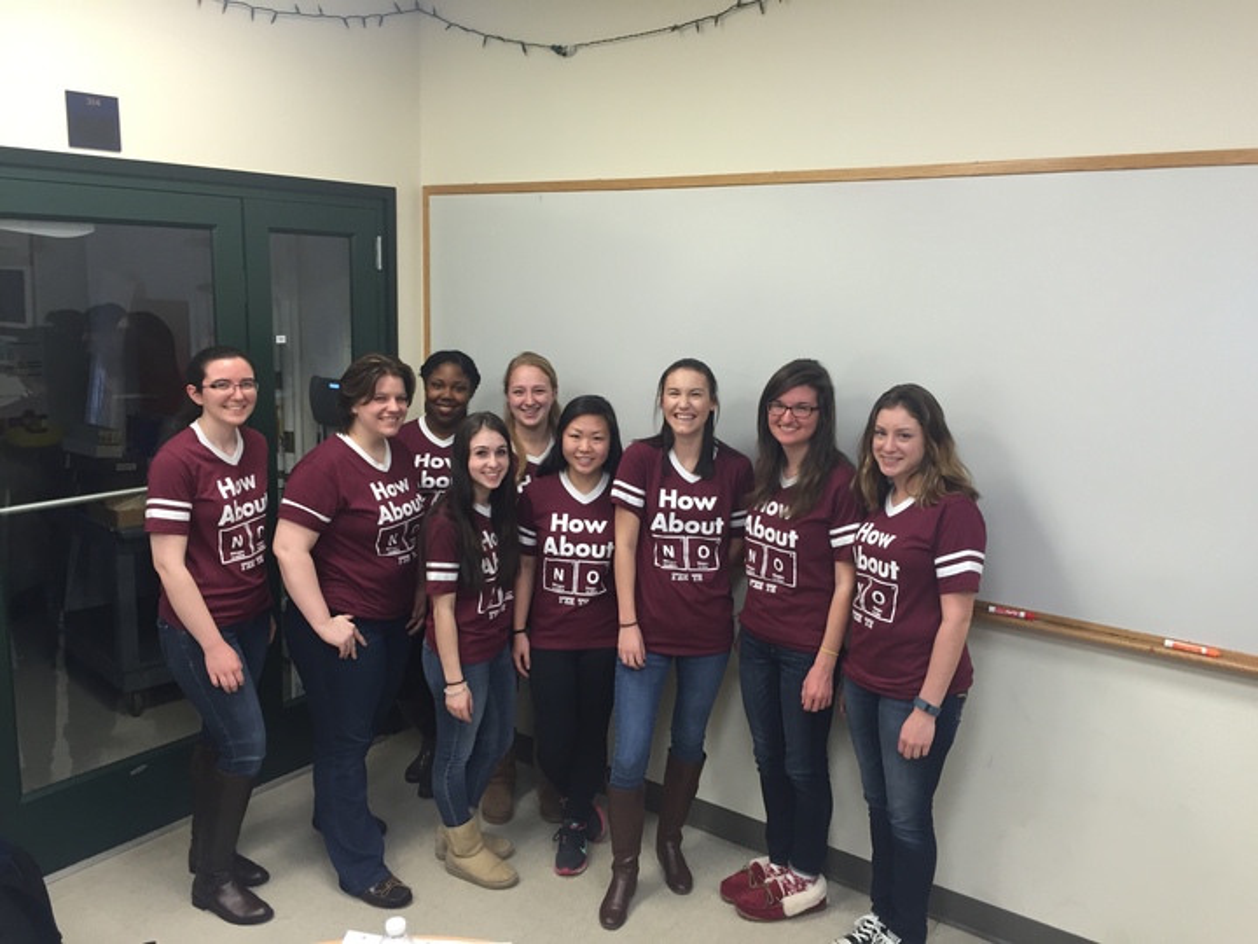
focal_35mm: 29
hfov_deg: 61.7
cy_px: 472
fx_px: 1054
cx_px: 629
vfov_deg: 48.2
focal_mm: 4.15
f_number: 2.2
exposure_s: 1/30
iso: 64
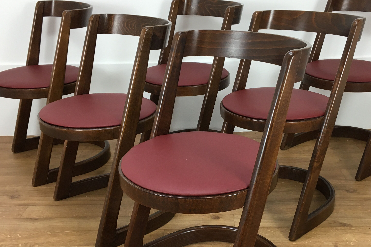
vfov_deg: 31.5
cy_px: 174
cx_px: 210
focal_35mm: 42
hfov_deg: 46.3
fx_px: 433
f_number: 2.2
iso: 80
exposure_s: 1/33
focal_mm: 4.15
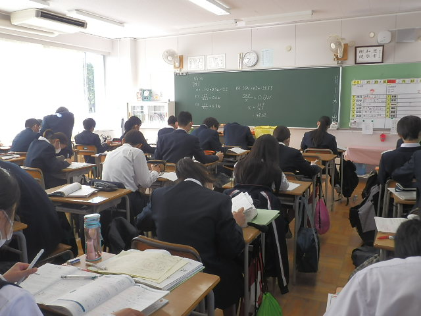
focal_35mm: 30
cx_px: 210
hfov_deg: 60.0
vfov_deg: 46.8
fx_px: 365
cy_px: 158
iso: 80
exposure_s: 1/60
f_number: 3.5
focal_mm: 5.4
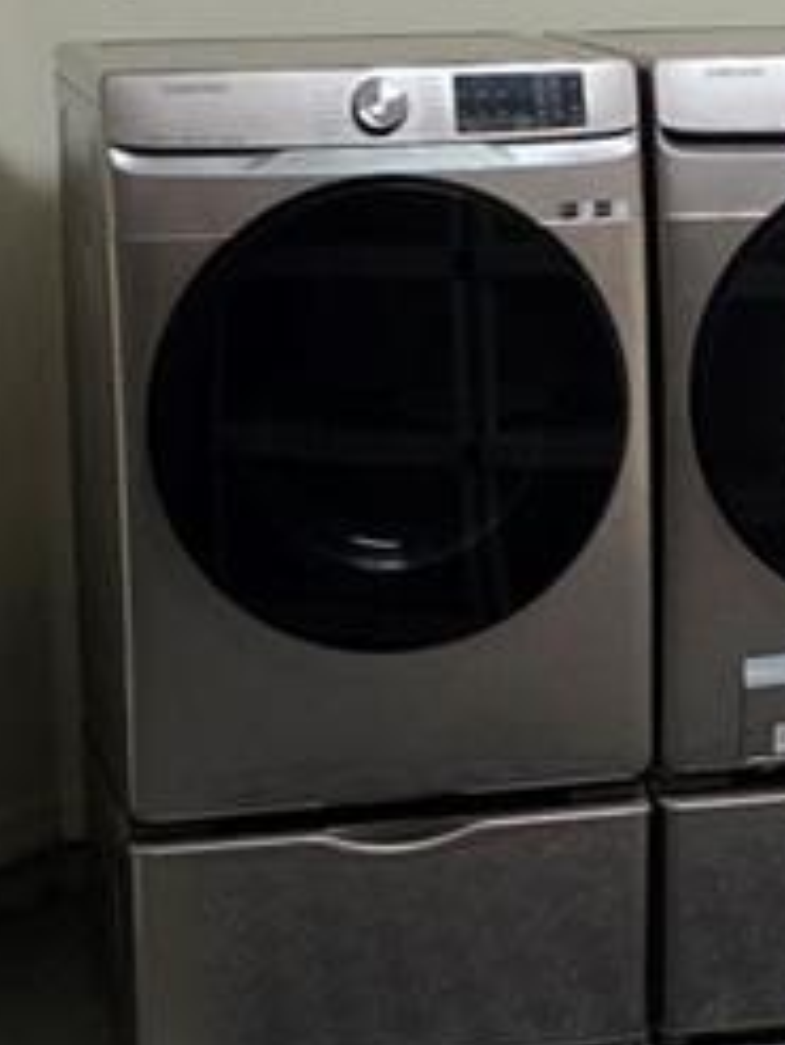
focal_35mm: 112
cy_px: 416
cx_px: 721
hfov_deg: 13.1
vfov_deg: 17.5
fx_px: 3381
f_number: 1.7
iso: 400
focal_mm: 6.3
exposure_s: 1/120
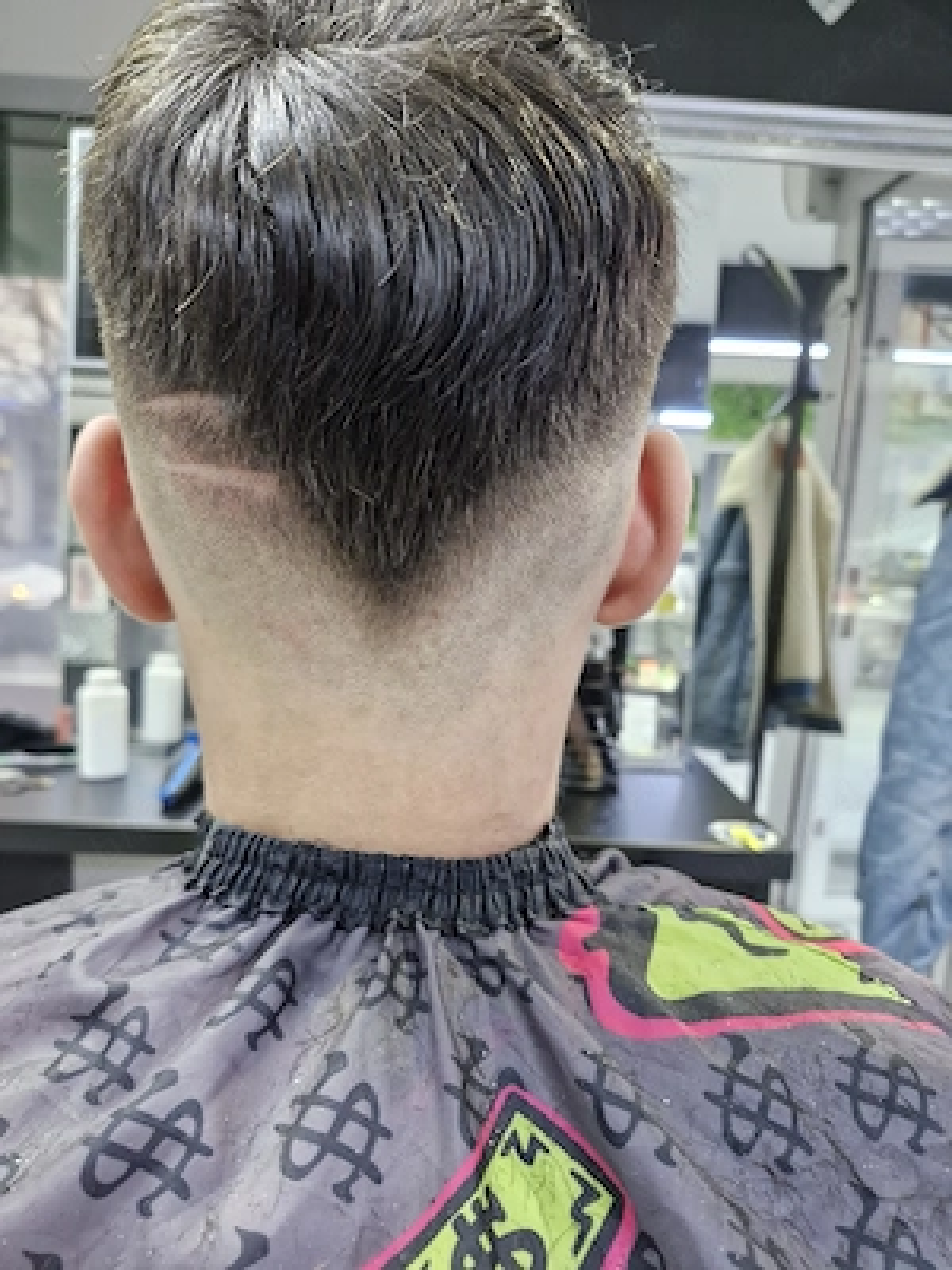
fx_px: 843
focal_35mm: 23
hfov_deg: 58.9
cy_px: 635
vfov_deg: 73.9
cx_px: 476
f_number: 1.8
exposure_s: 1/100
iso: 640
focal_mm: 5.54
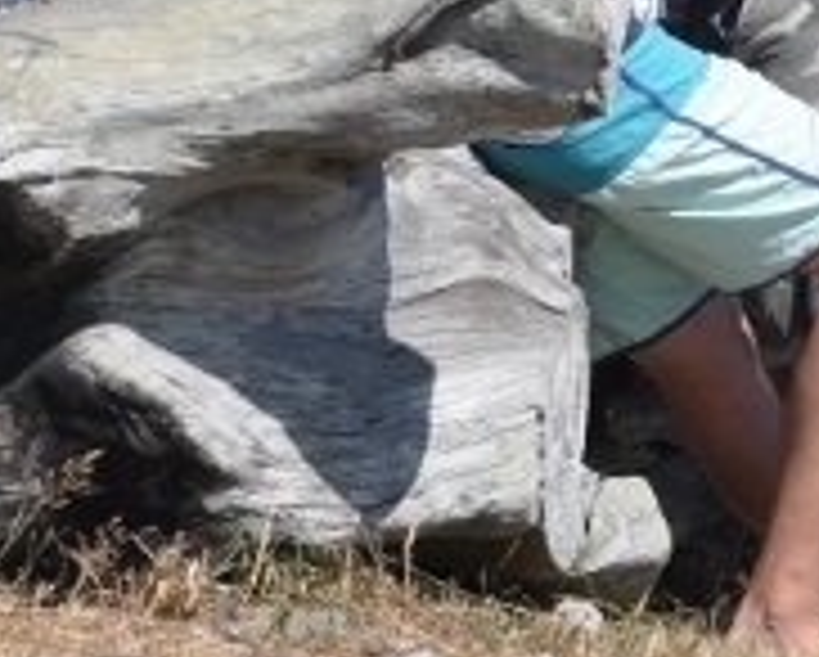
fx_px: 27712
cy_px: 20
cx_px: 1498
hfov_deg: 1.7
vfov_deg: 1.4
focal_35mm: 1142
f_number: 8
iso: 200
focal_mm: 185
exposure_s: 1/500
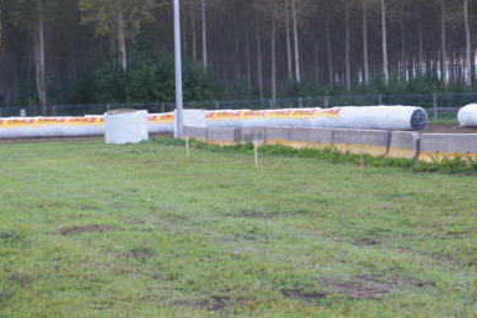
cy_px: 118
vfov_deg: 12.1
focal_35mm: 113
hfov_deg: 18.1
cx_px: 234
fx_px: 1494
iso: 400
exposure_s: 1/20
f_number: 5.6
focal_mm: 45
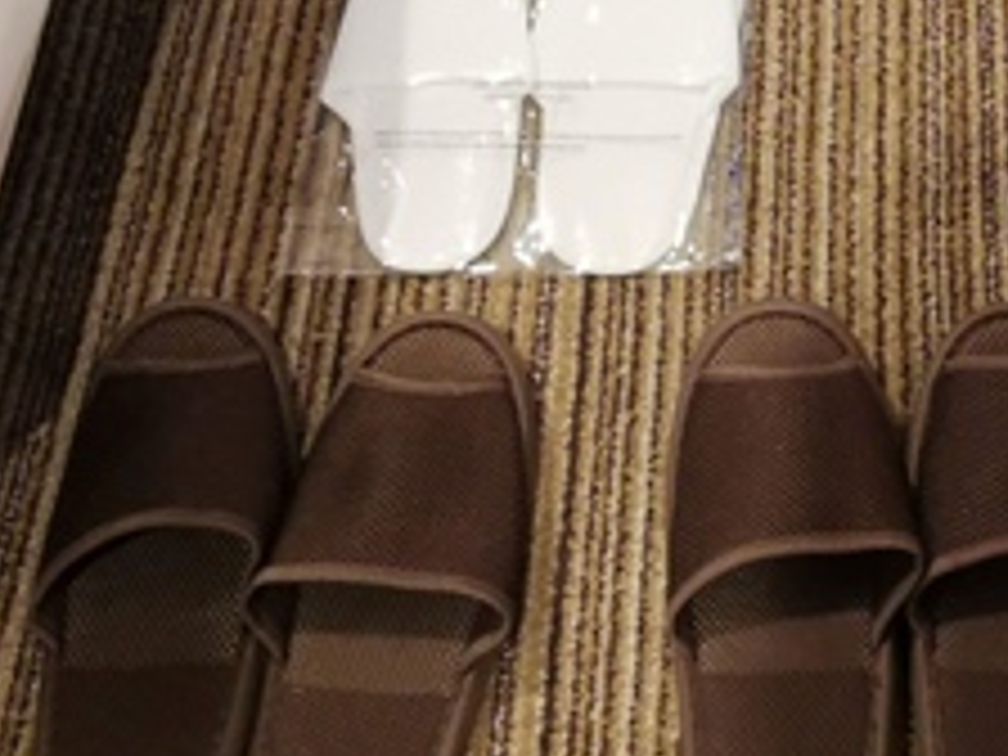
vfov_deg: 24.5
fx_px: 1718
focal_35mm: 59
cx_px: 832
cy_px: 166
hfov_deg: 31.7
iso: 640
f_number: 2.2
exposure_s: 1/20
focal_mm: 2.26
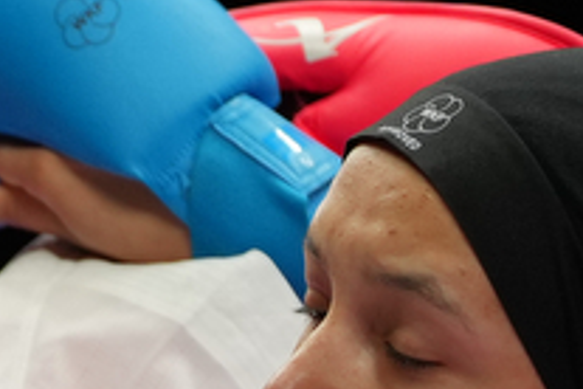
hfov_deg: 1.5
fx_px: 21926
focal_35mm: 1354
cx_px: -600
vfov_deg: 1.0
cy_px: 1277
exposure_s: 1/1000
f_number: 2.8
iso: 640
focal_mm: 175
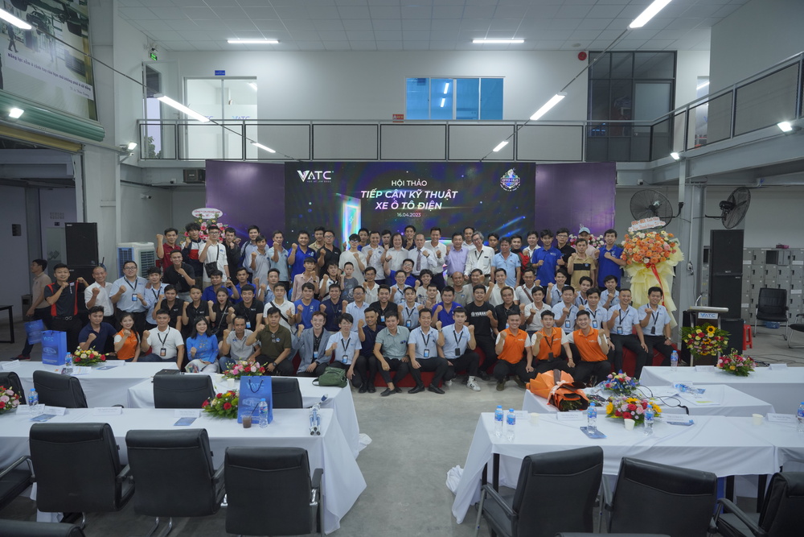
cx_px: 402
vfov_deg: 53.1
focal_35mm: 24
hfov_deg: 73.7
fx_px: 536
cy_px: 268
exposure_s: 1/160
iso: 1000
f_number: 4.5
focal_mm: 24
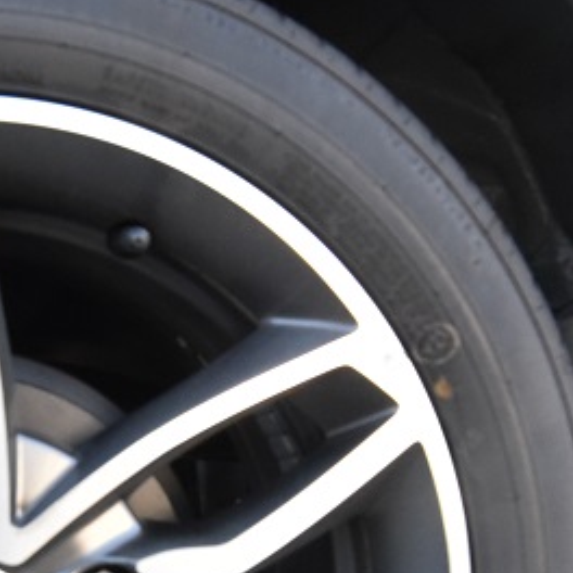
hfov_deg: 33.2
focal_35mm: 45
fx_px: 843
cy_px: 543
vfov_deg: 34.8
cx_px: -43
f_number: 9
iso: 5000
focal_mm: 14
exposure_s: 1/320
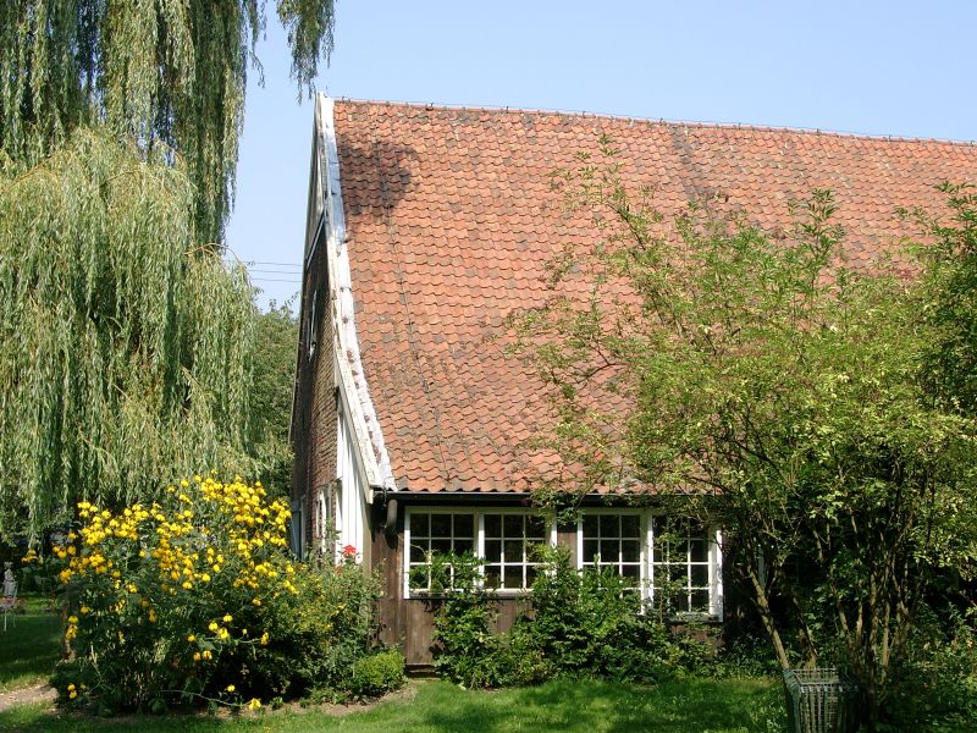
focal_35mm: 47
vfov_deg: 30.9
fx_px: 1327
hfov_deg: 40.4
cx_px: 488
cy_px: 366
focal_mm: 9.82
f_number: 4
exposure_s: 1/373
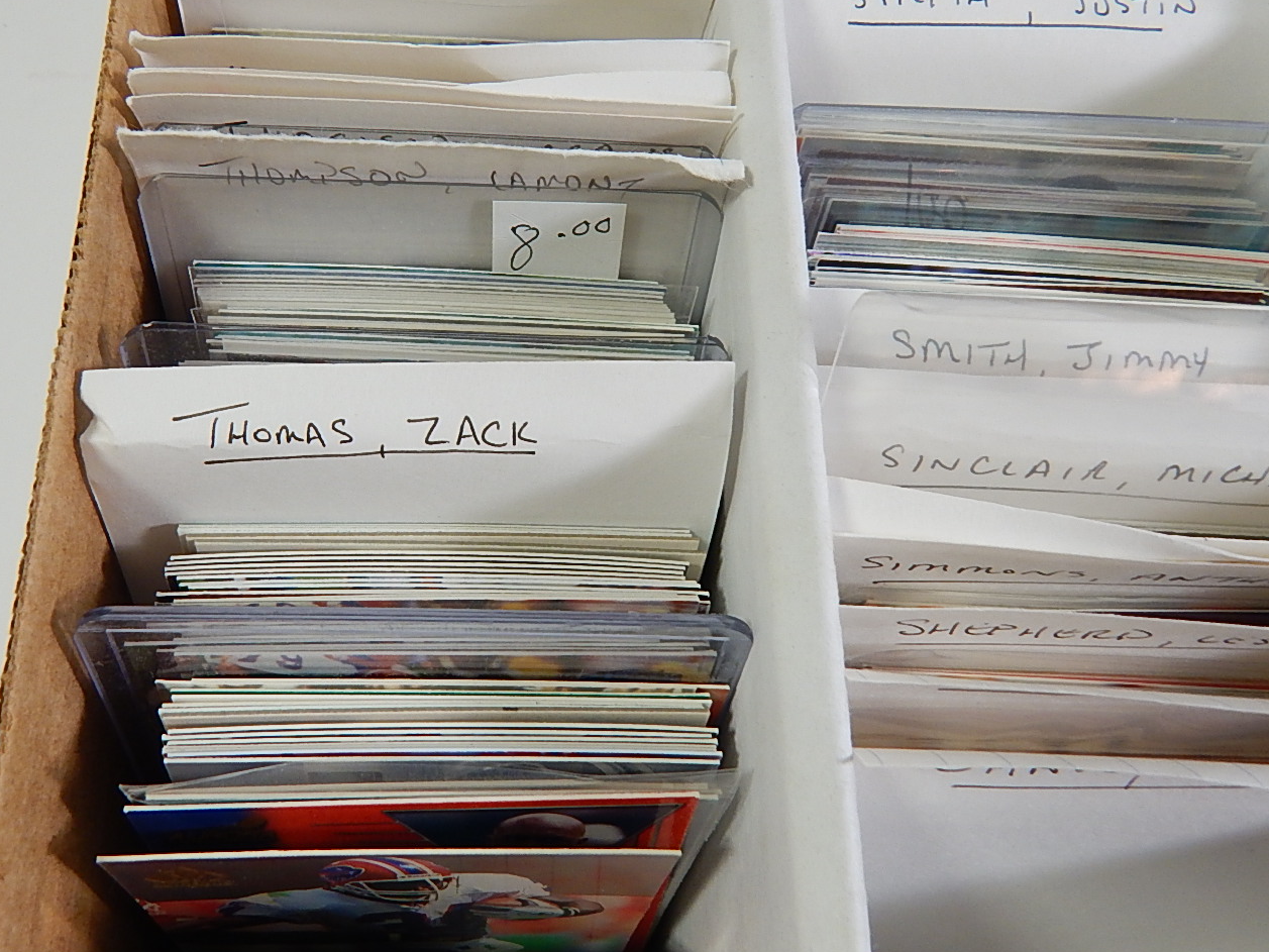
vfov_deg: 49.7
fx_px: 1027
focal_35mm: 28
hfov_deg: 62.6
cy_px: 488
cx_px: 477
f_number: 3
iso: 140
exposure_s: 1/30
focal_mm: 4
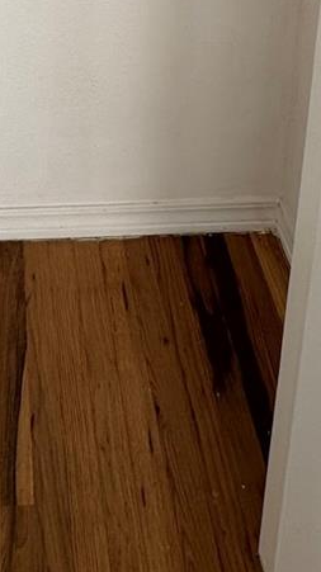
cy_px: -238
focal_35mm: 52
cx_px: -3
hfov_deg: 22.1
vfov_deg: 29.0
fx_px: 788
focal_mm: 2.22
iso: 40
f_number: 2.2
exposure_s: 1/174
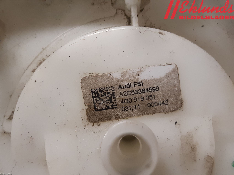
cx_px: 117
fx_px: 176
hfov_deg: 67.3
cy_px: 88
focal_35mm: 26
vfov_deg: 53.1
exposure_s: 1/50
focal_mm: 3.93
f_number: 1.7
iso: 160
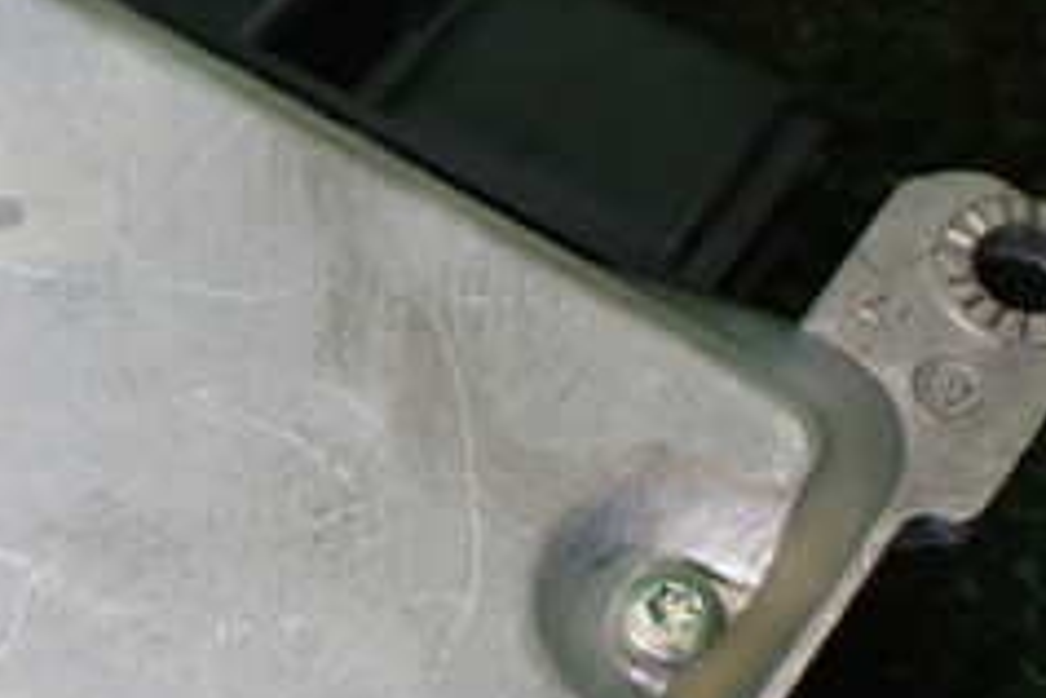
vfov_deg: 17.1
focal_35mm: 79
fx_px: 2295
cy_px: 583
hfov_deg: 25.1
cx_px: 154
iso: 400
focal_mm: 5.4
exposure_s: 1/125
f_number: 2.3
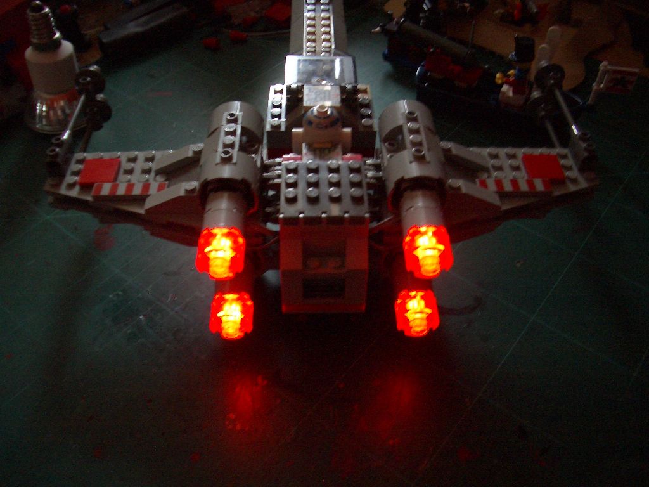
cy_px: 244
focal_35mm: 35
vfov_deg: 40.7
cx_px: 324
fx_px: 656
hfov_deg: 52.6
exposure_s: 1/8
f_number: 2.6
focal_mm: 5.8
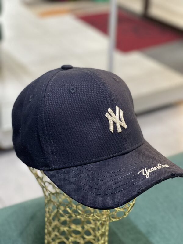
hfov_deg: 22.9
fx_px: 451
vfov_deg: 30.3
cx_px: 92
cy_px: 122
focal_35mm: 64
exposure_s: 1/33
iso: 250
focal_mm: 7.5
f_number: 2.2
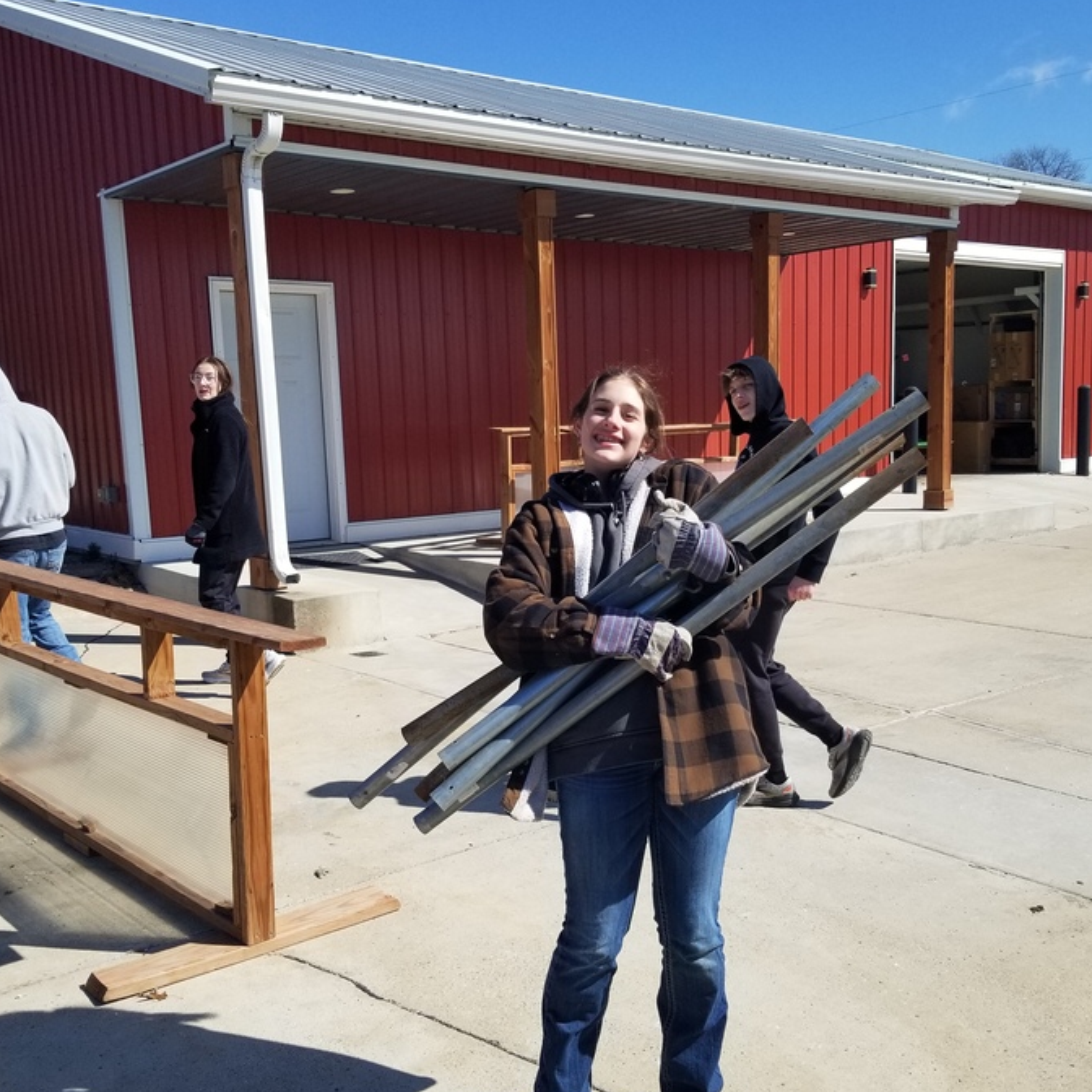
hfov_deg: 47.2
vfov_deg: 47.2
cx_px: 567
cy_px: 590
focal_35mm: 35
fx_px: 1249
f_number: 1.7
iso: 50
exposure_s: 1/3160
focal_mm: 4.3
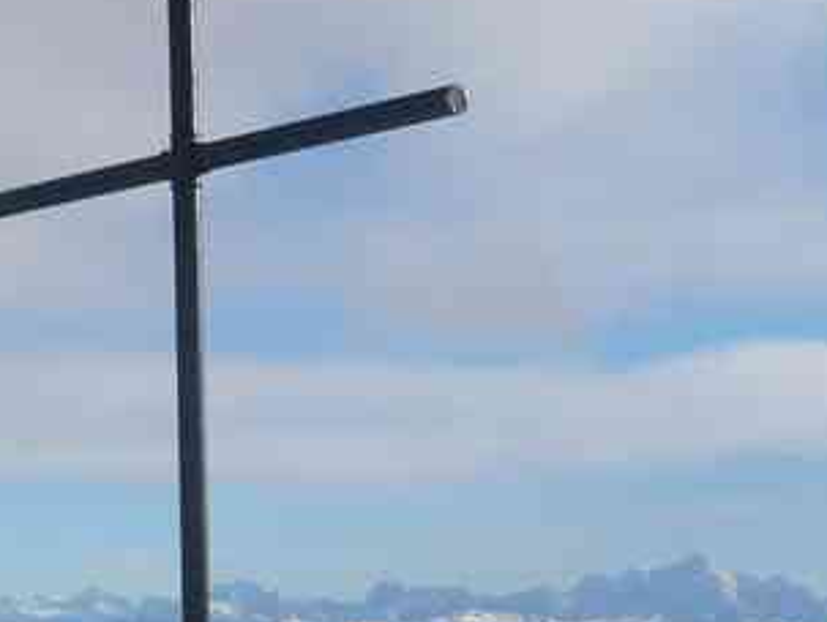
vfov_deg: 12.4
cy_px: 387
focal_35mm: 120
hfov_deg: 16.3
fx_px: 2870
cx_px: 202
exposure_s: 1/320
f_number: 8
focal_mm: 5.8
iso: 100
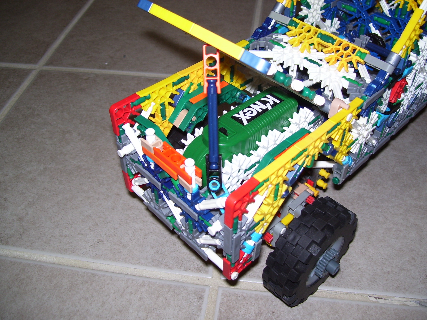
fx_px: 444
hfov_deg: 51.4
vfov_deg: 39.7
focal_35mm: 36
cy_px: 160
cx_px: 214
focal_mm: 6
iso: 80
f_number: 2.7
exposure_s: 1/60
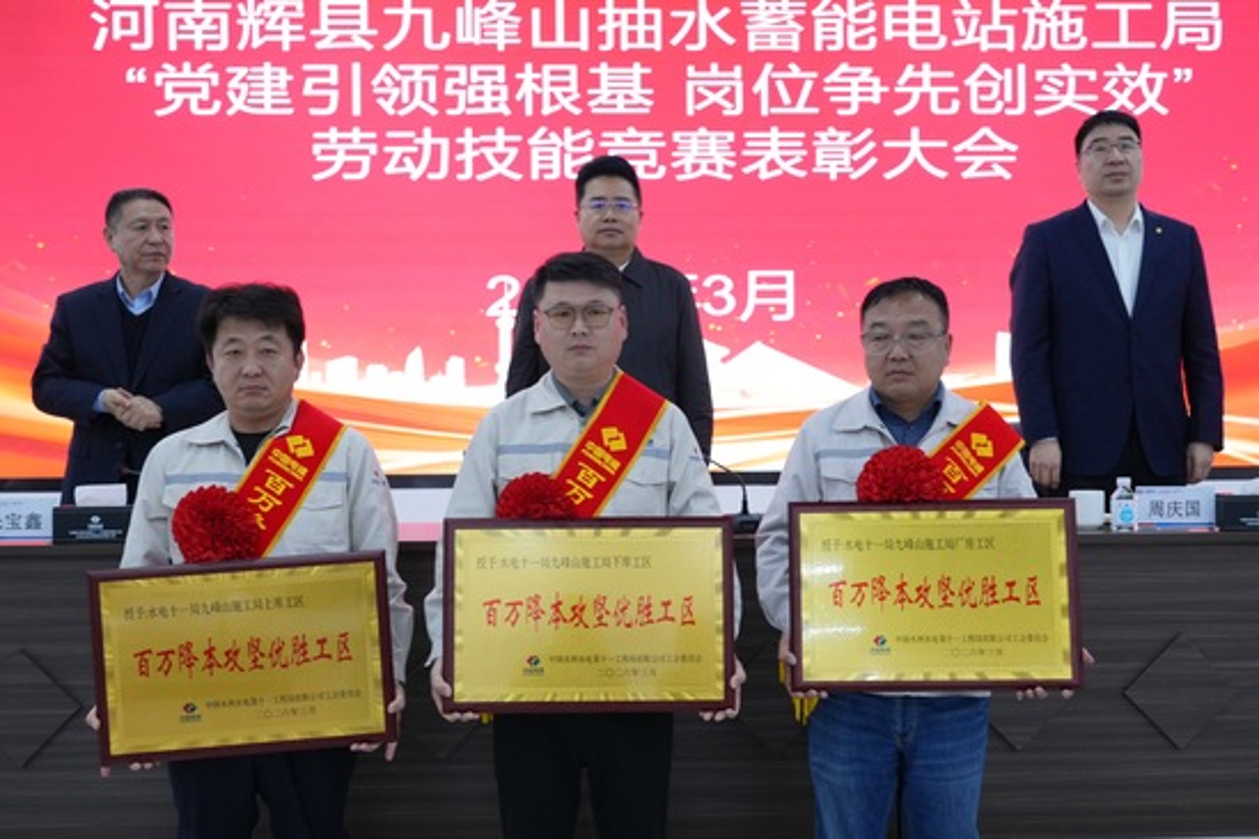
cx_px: 630
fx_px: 1679
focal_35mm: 48
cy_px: 420
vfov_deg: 28.1
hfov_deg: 41.1
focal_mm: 48
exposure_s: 1/100
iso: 1600
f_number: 5.6
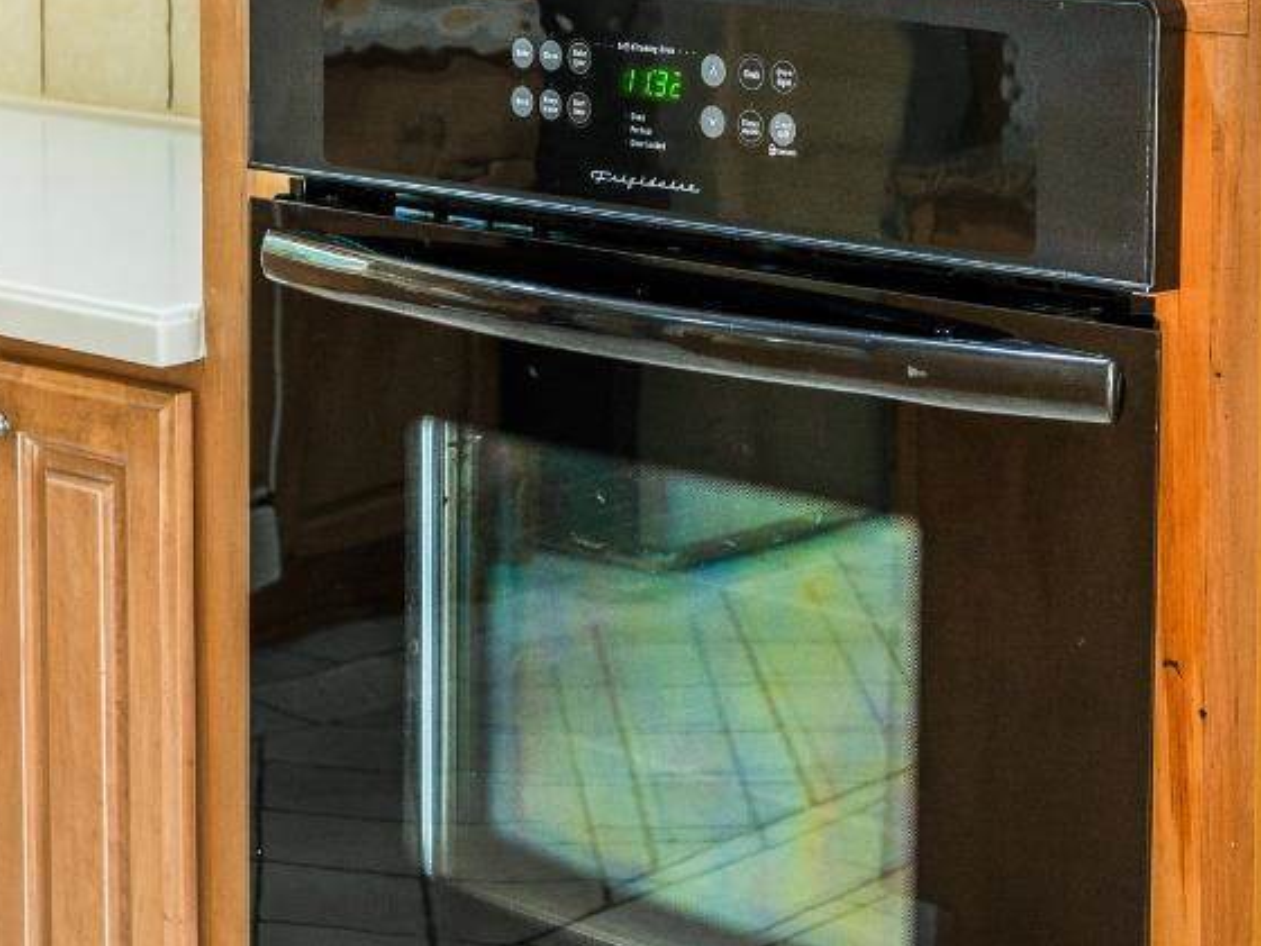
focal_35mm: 77
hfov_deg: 25.3
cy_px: -17
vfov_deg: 18.6
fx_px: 2806
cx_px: 663
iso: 500
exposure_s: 1/25
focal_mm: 30
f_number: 4
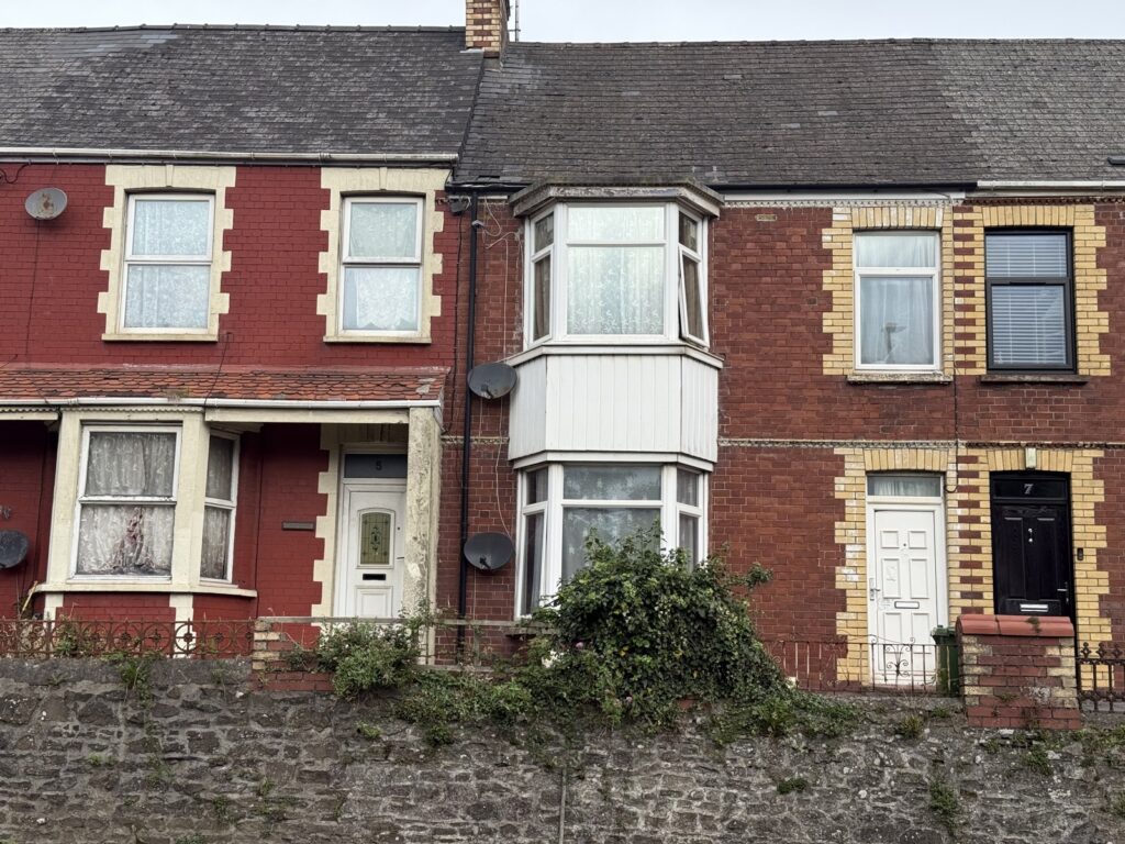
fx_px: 1560
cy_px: 422
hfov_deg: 39.7
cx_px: 562
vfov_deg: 30.3
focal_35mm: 48
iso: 64
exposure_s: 1/1980
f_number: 1.78
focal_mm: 6.76
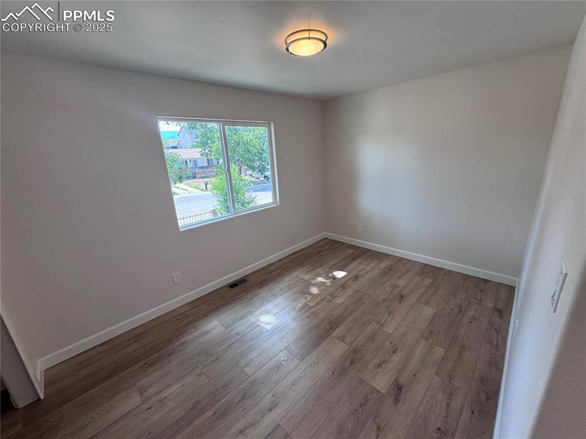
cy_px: 220
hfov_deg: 102.1
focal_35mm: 14
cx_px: 293
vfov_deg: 85.6
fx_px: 237
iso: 64
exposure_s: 1/120
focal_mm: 2.22
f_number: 2.2
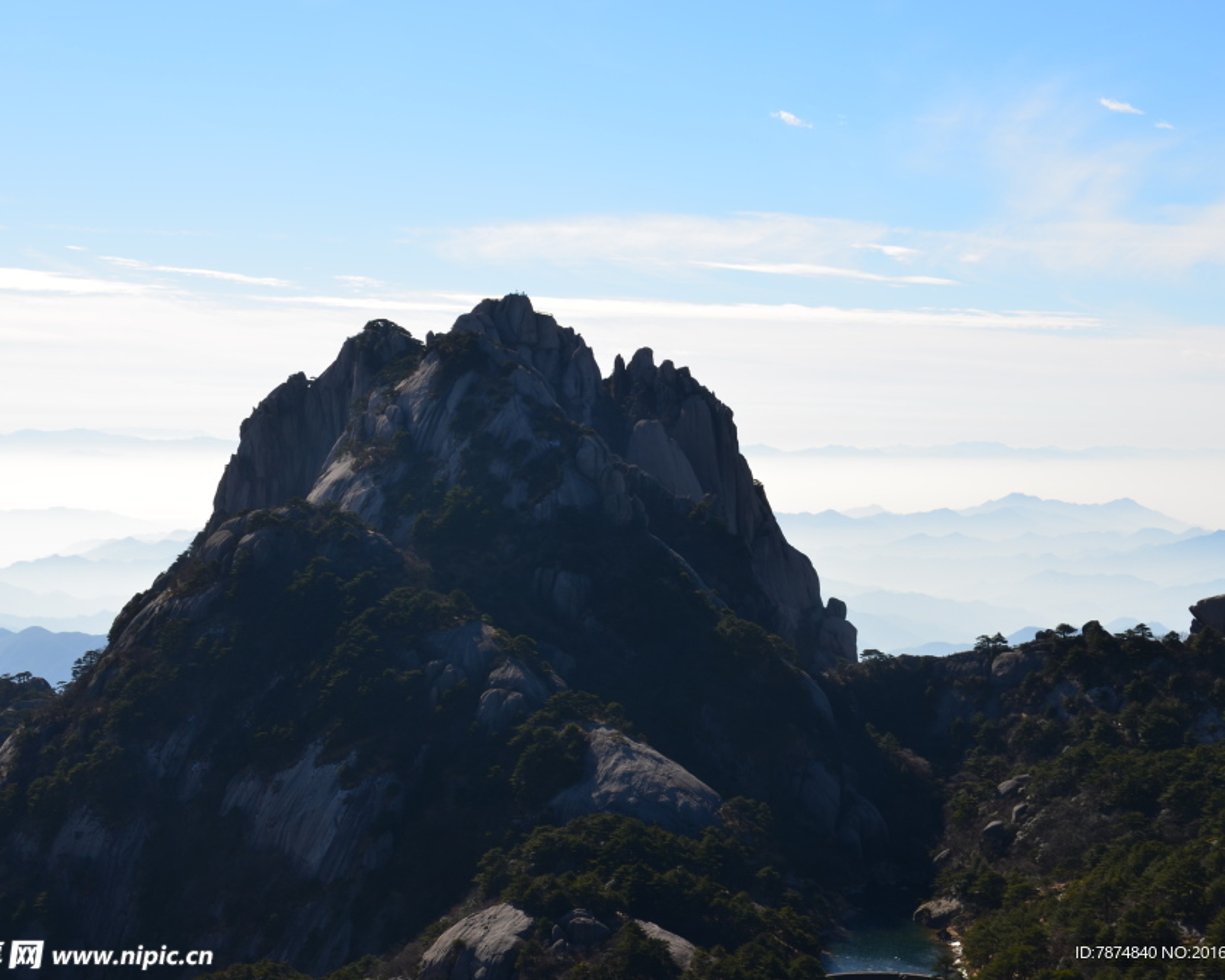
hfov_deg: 29.1
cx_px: 651
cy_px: 488
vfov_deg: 23.5
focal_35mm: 65
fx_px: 2357
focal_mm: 38
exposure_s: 1/160
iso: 100
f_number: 11
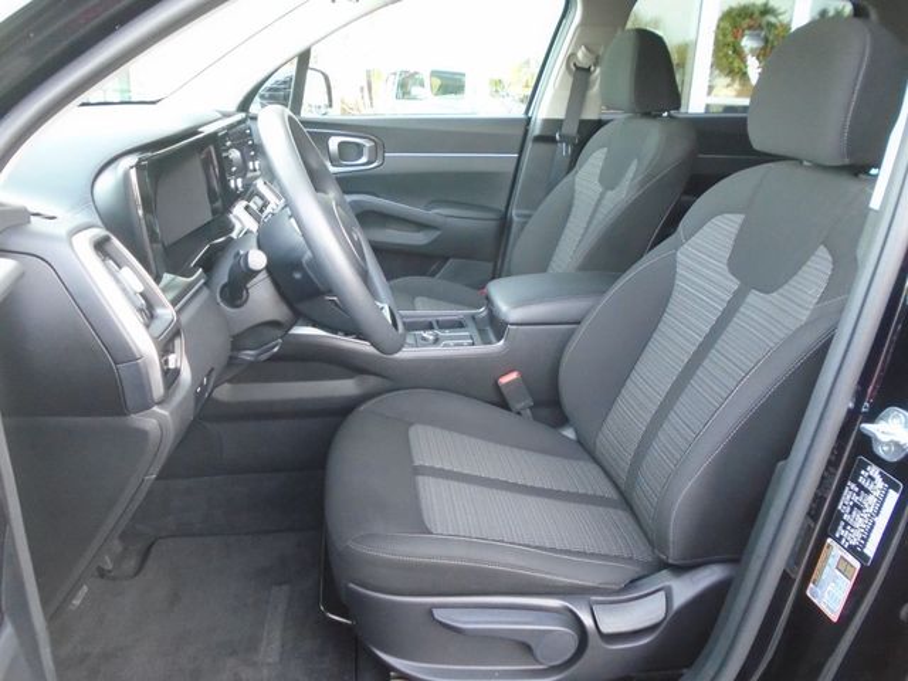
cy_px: 340
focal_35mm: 26
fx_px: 682
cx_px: 454
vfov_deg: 53.1
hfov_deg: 67.3
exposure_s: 1/30
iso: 400
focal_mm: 4.6
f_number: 3.2
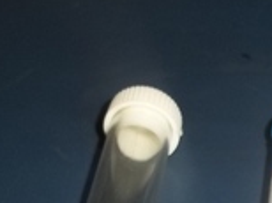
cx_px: 276
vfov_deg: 12.1
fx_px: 918
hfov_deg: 16.5
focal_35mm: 117
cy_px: 294
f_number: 3.1
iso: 64
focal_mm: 6.5
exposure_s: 1/30
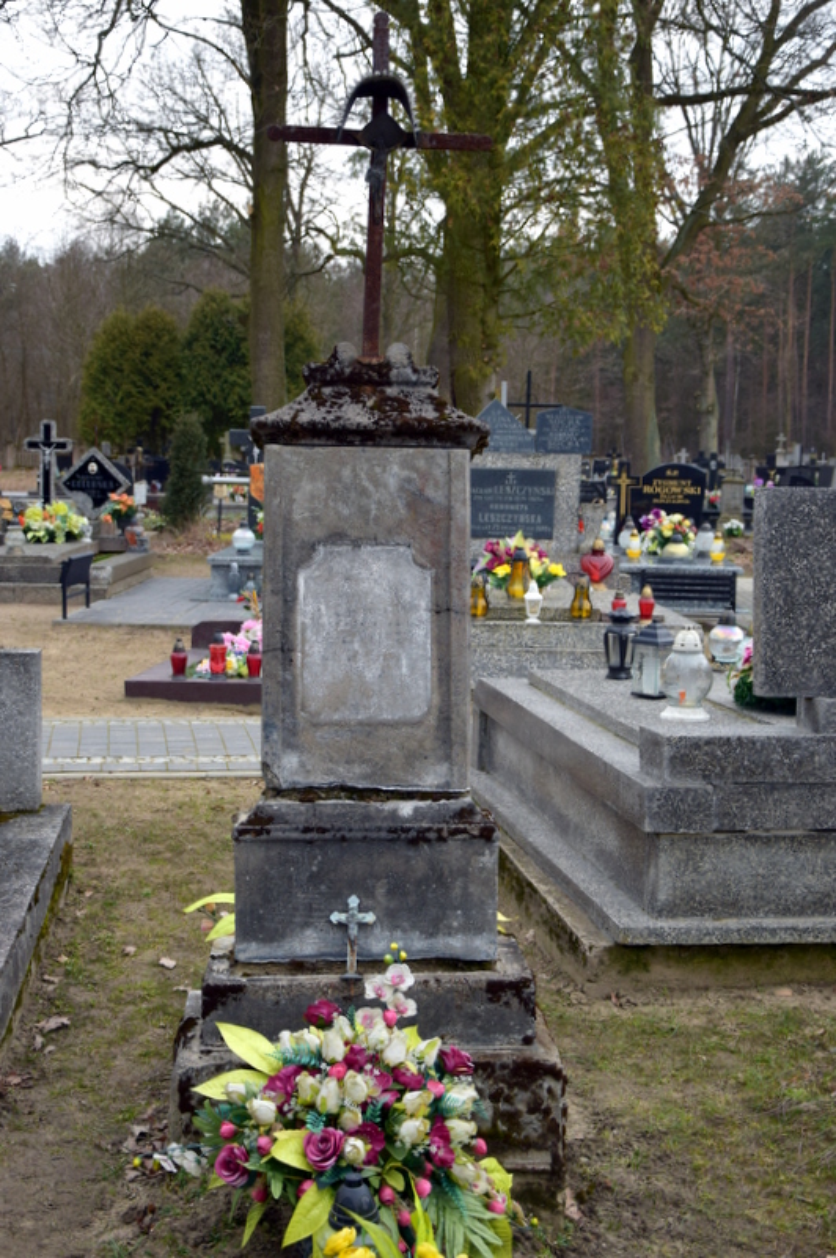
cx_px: 418
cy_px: 629
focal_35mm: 45
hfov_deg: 29.8
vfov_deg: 43.6
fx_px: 1570
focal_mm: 30
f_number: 4.2
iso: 200
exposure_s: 1/250
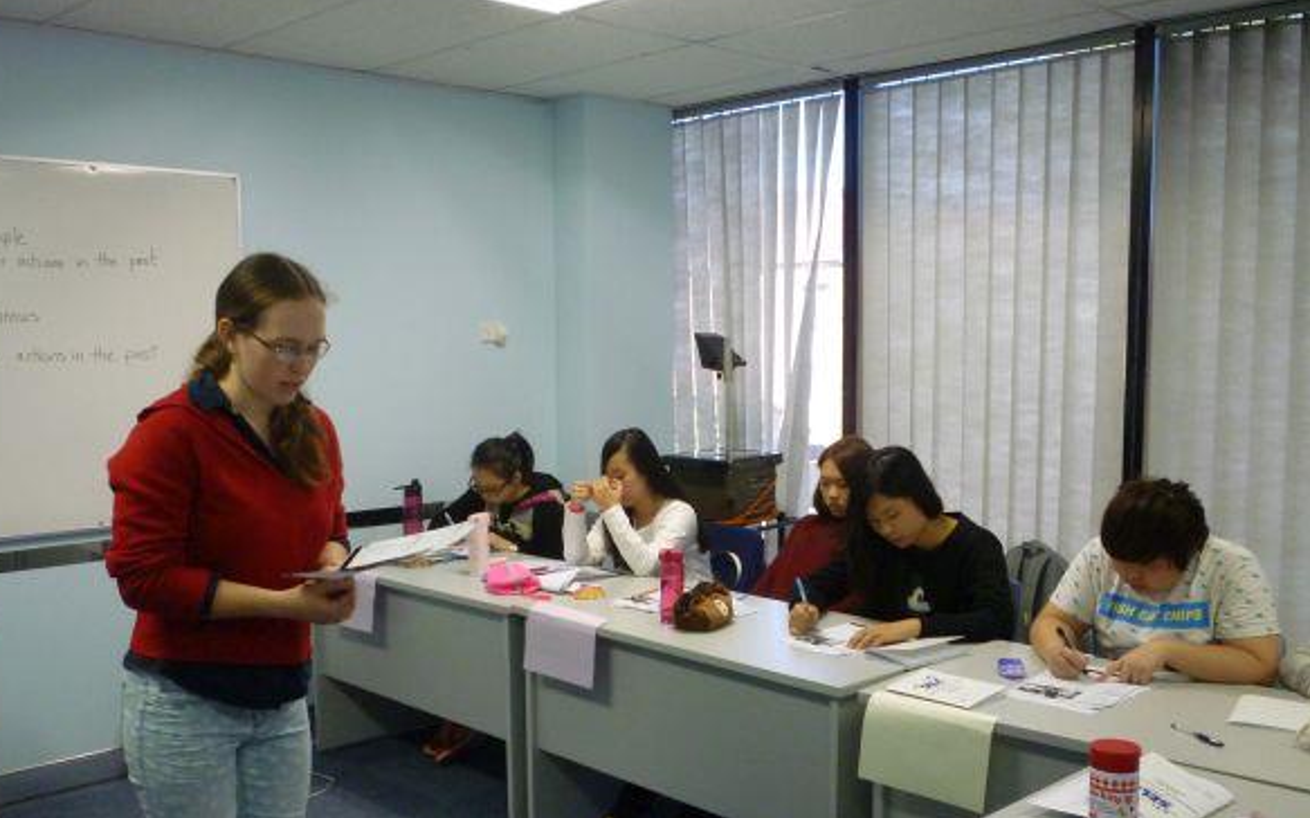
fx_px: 1285
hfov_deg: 54.0
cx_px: 640
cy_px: 481
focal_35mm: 36
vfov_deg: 35.2
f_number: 3.5
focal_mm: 5.8
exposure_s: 1/30
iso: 400
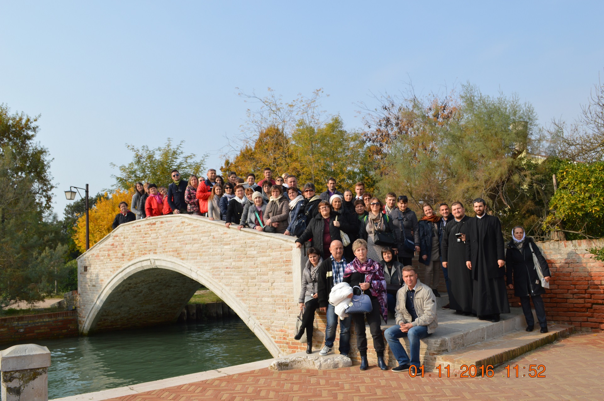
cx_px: 302
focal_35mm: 30
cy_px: 200
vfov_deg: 43.5
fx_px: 503
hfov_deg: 62.0
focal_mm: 20
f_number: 9
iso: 100
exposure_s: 1/200
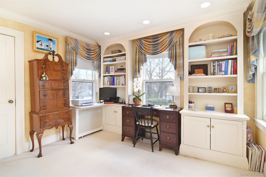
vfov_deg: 72.0
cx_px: 133
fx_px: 122
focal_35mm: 16
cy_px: 88
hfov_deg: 95.0
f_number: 8
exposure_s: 1/125
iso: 640
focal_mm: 11
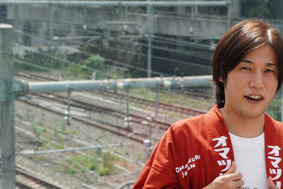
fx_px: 912
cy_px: 152
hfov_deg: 17.5
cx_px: 224
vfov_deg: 11.8
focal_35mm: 116
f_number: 6.3
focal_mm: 48
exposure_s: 1/250
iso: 100
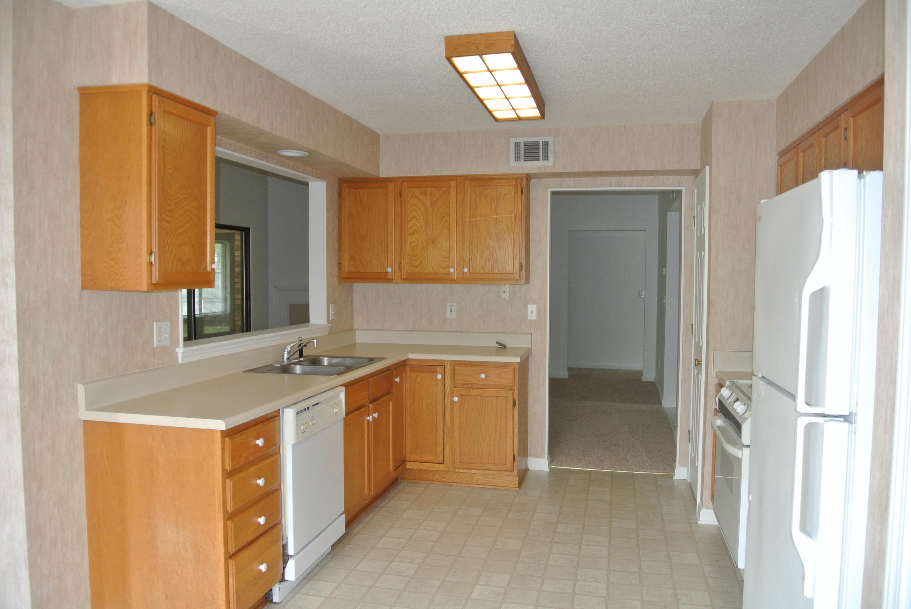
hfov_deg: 67.3
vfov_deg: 48.0
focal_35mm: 27
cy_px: 304
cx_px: 456
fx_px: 684
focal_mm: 10
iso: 400
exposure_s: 1/60
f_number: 3.5
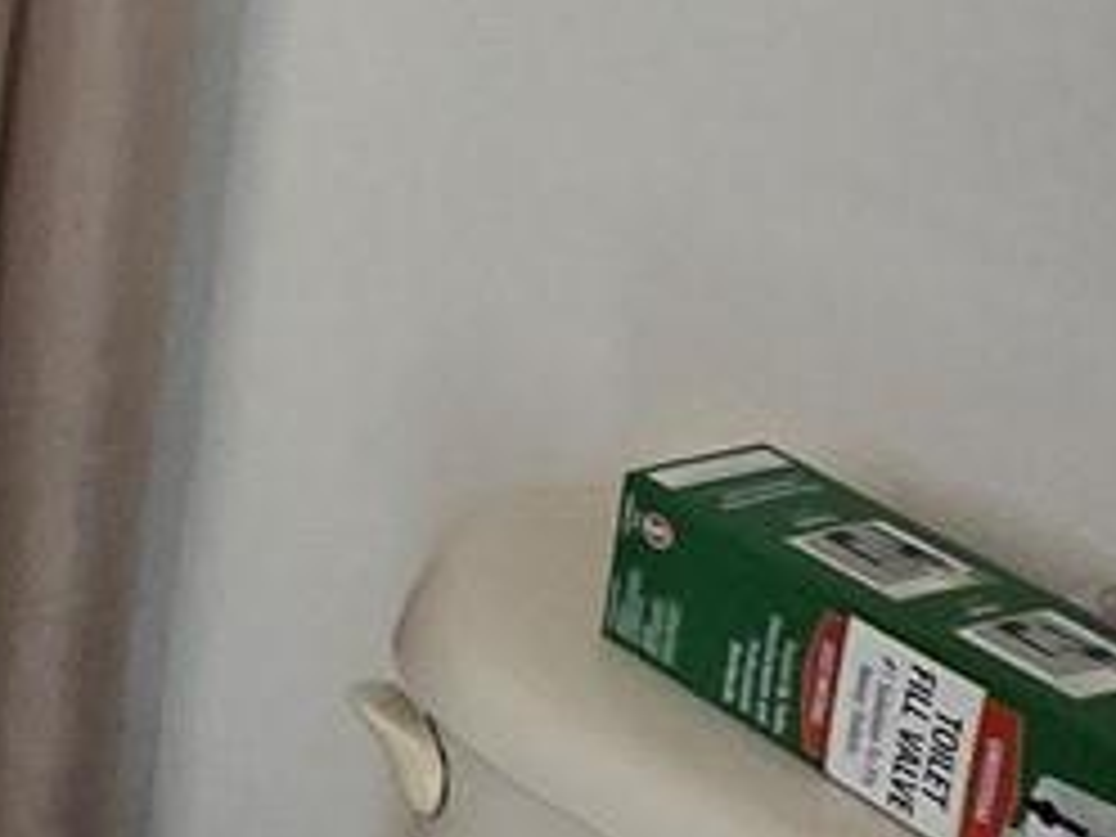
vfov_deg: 16.5
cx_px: -1287
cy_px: -274
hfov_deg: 16.2
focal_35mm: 84
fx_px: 2708
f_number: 2.2
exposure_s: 1/60
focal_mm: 2.2
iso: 800
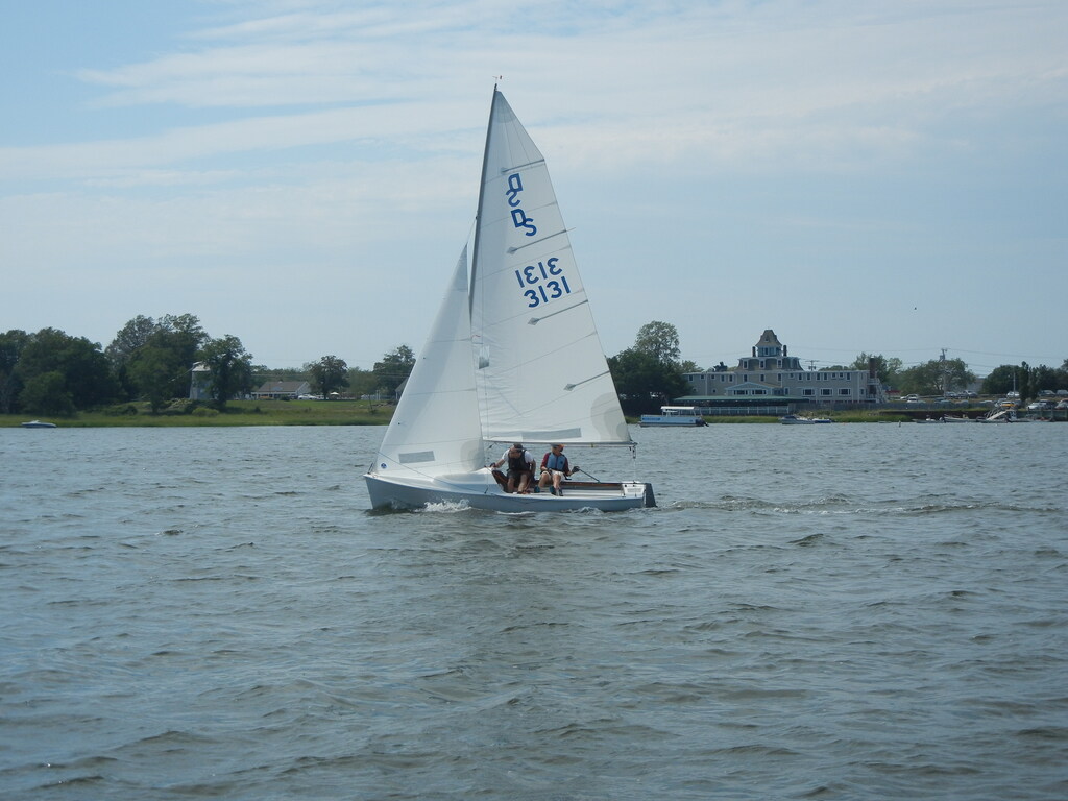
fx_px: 2098
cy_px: 400
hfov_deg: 28.6
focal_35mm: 68
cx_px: 534
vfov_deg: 21.6
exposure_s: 1/550
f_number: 8.2
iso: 160
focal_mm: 12.2
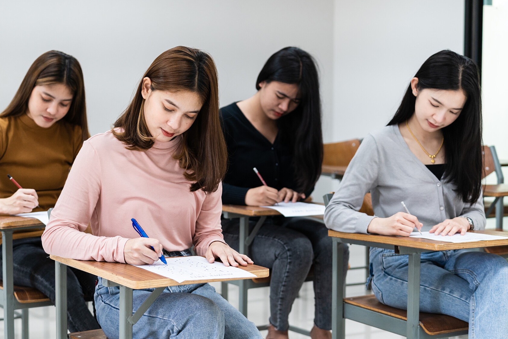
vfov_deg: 16.3
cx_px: 231
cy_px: 180
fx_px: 1185
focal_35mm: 84
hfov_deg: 24.2
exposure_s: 1/125
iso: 500
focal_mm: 74
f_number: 4
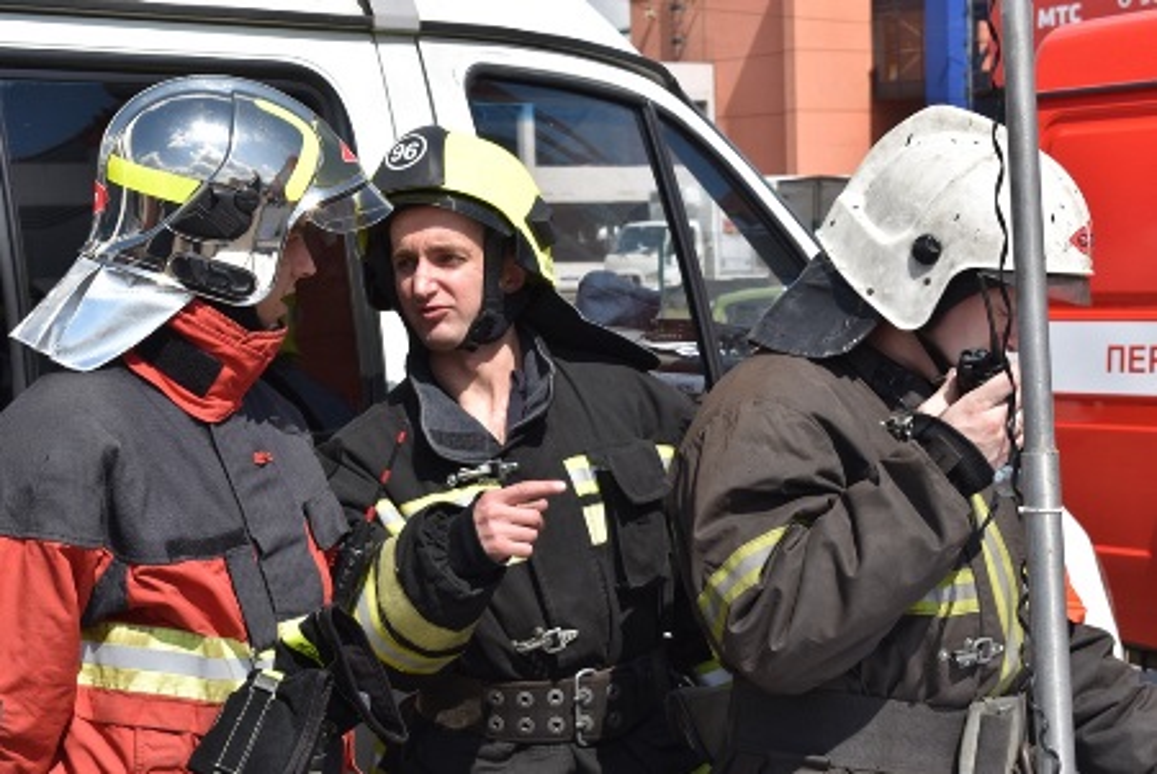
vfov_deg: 19.0
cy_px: 387
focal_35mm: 72
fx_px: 2316
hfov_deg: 28.0
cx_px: 578
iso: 200
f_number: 10
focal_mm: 48
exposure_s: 1/400
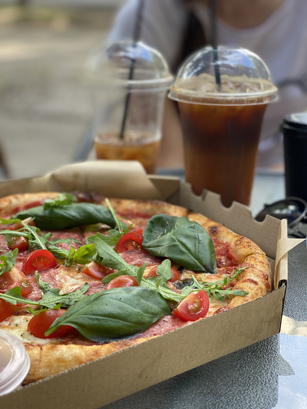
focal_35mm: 52
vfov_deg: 36.8
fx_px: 615
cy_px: 204
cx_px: 154
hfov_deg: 28.0
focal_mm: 6
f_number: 2
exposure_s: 1/122
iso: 64
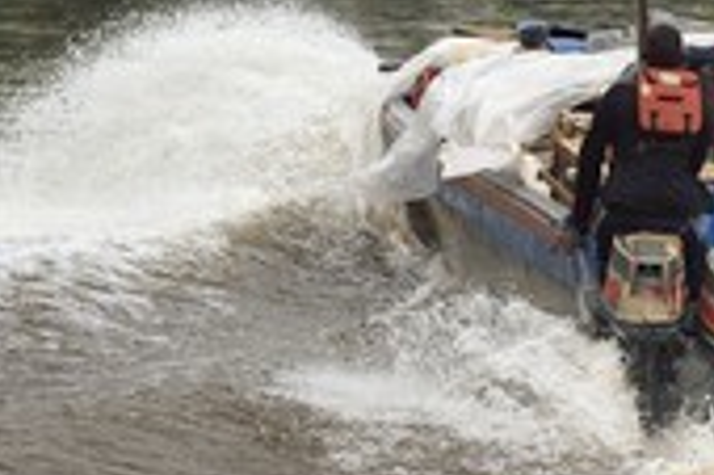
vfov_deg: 3.6
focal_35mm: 383
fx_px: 7589
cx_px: 609
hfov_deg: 5.4
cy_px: 92
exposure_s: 1/640
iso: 800
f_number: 9
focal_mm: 155
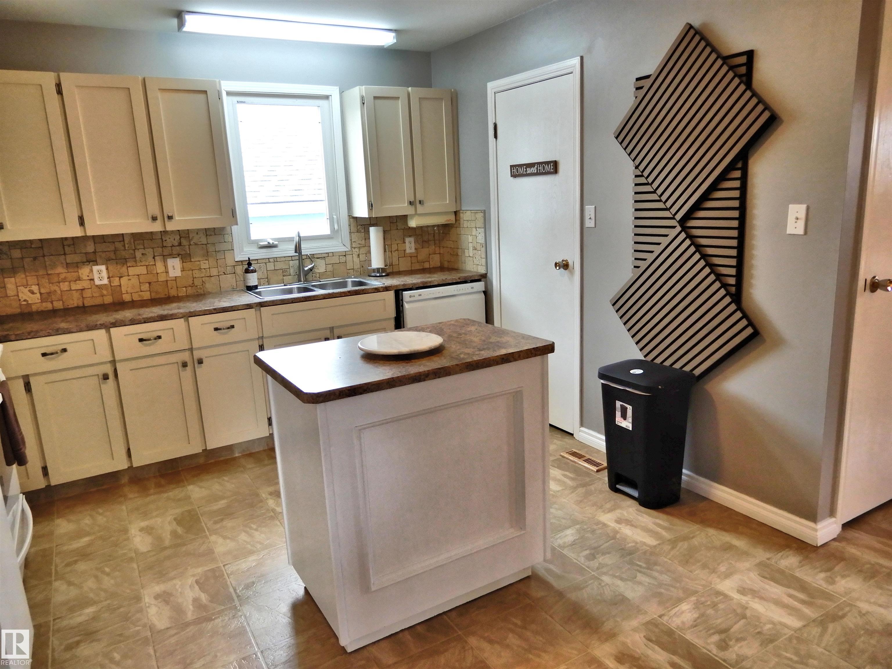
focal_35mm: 24
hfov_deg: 71.6
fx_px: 618
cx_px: 446
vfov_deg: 56.8
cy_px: 334
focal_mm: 4.3
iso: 140
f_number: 3.4
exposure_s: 1/30
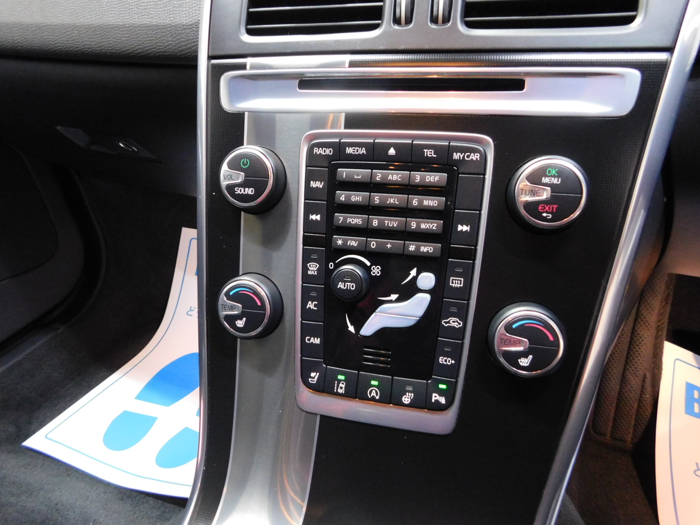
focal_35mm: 23
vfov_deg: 58.9
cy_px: 262
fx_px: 465
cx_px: 350
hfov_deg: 73.9
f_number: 3
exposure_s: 1/8
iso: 720
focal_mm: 4
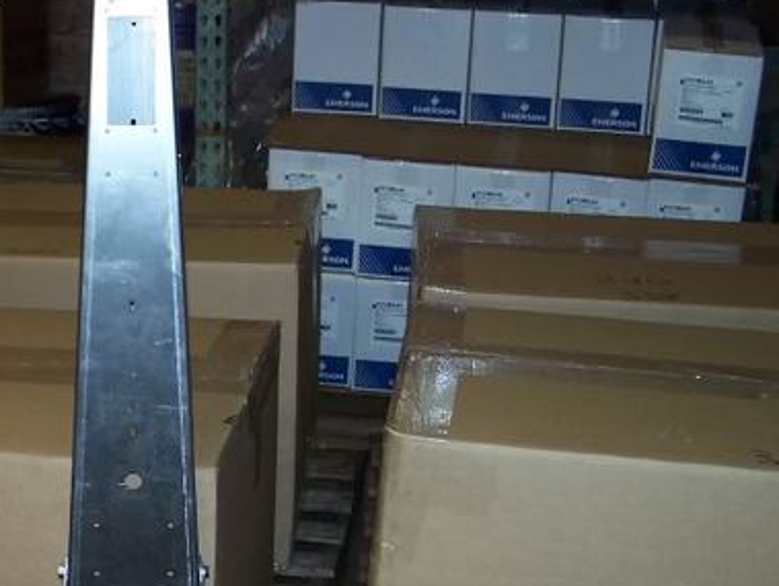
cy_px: 426
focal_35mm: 78
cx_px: 55
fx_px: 1757
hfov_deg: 24.2
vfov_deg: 18.8
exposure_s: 1/60
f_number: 2.8
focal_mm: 7.8
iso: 200
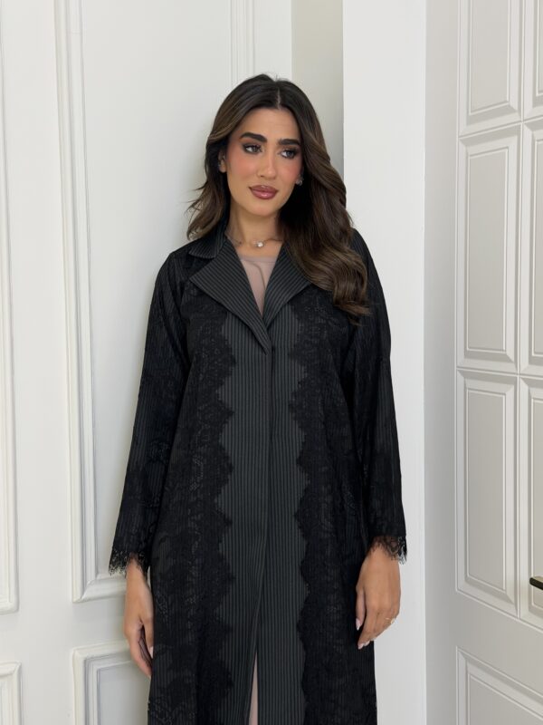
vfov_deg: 39.7
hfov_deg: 30.3
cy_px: 362
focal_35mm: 48
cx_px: 272
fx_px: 1004
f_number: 1.78
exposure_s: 1/481
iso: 64
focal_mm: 6.76
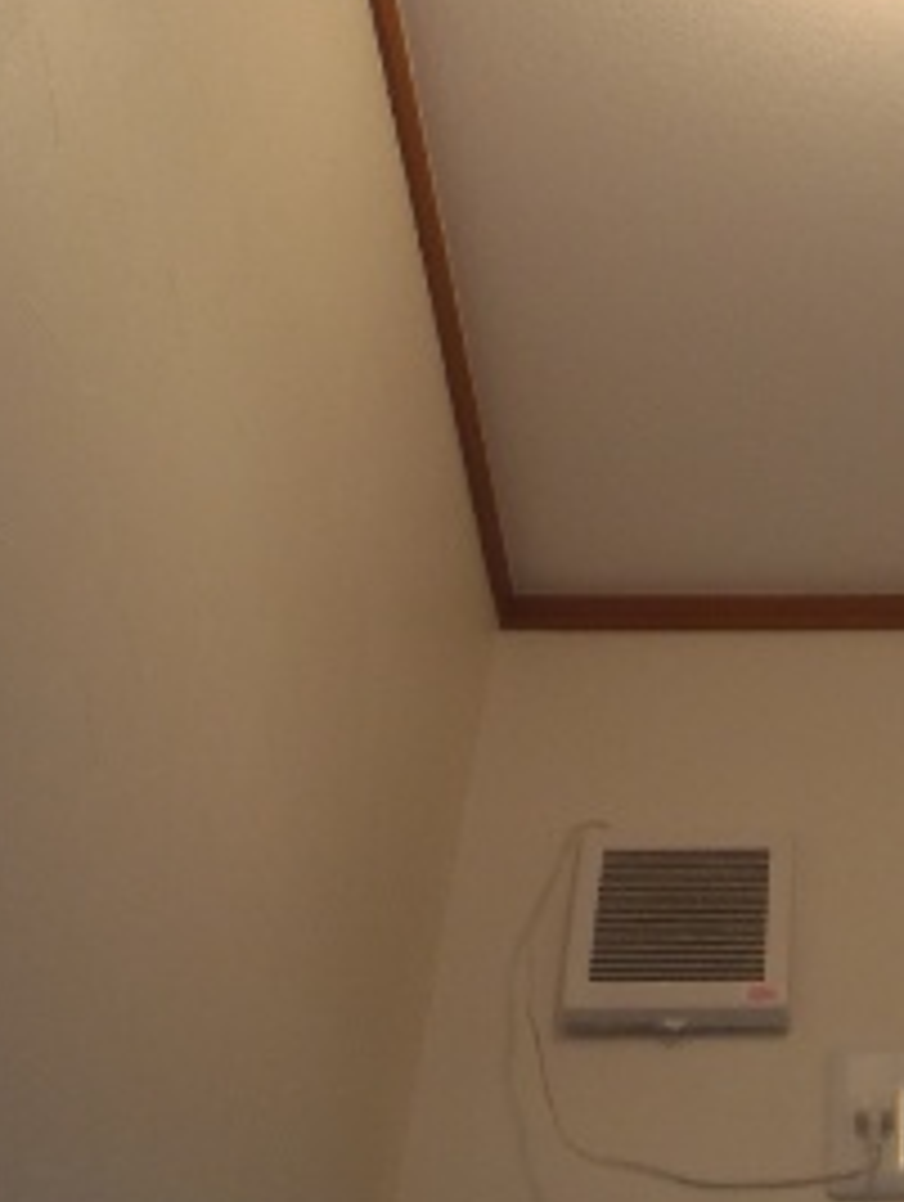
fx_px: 2327
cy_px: 297
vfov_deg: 28.5
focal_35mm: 67
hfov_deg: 20.8
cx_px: 1021
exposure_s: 1/50
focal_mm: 5
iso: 100
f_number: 3.5
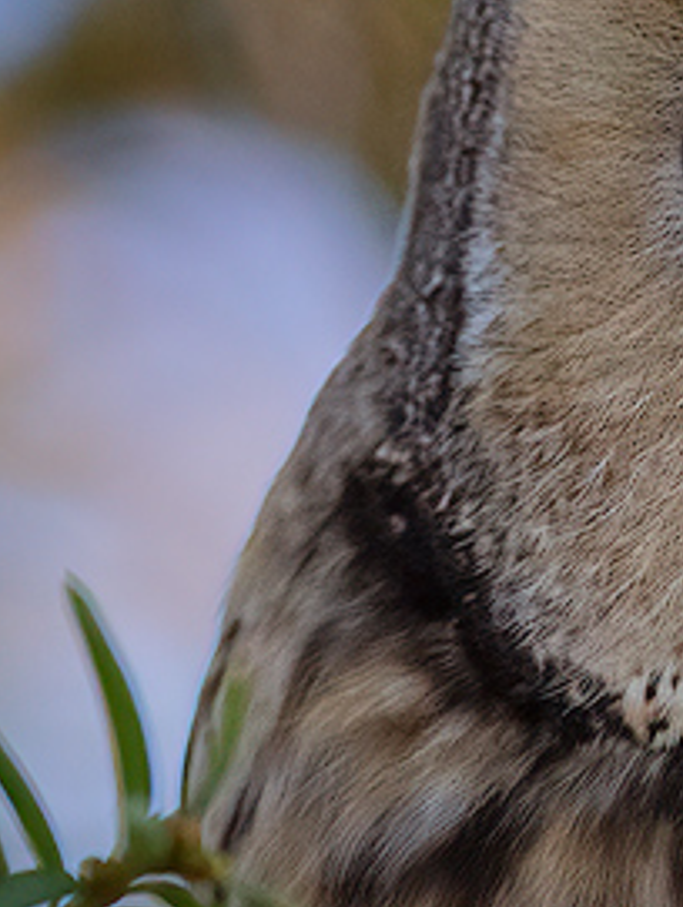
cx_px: 1132
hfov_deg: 0.6
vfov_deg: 0.7
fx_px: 69735
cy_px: 940
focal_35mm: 2657
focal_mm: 300
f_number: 4
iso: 2500
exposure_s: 1/200
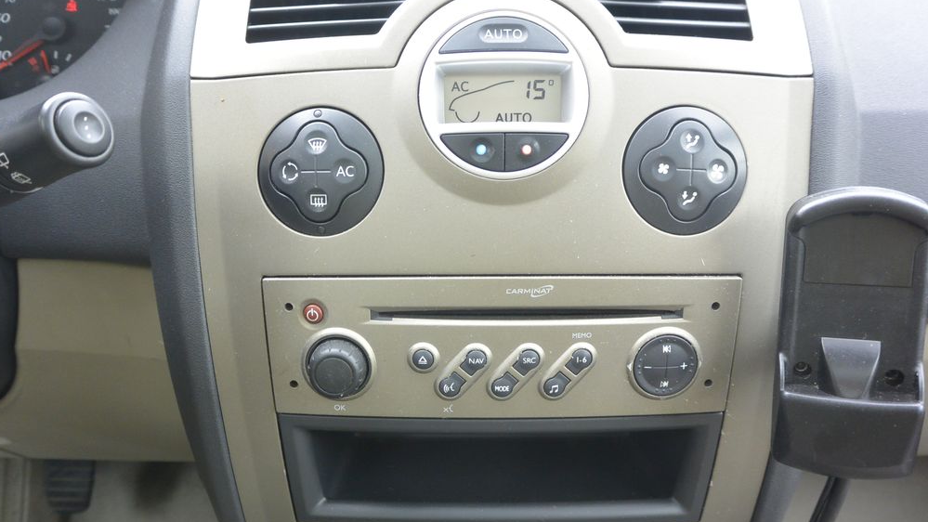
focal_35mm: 29
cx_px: 468
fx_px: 714
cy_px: 293
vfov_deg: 40.1
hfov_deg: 66.1
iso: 400
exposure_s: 1/80
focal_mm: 10
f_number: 3.5
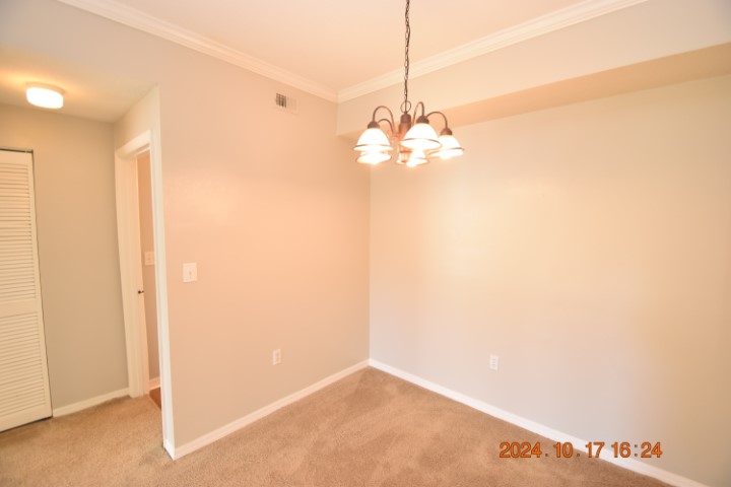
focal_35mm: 15
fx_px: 305
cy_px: 244
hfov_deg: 100.4
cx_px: 366
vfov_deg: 77.3
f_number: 4
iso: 800
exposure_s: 1/60
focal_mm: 10
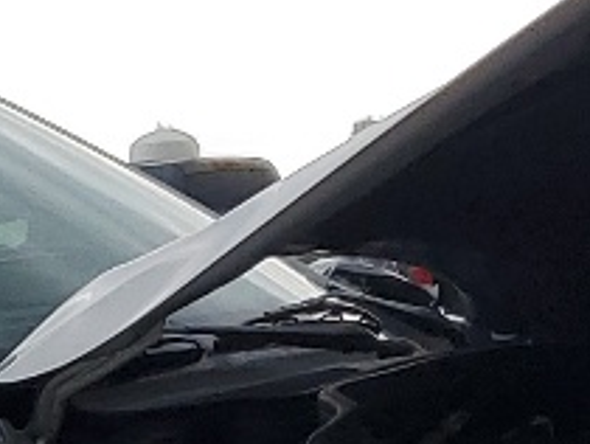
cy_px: 1166
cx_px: -421
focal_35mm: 198
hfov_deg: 9.6
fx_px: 3379
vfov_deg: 7.0
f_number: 1.5
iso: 50
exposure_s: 1/1000
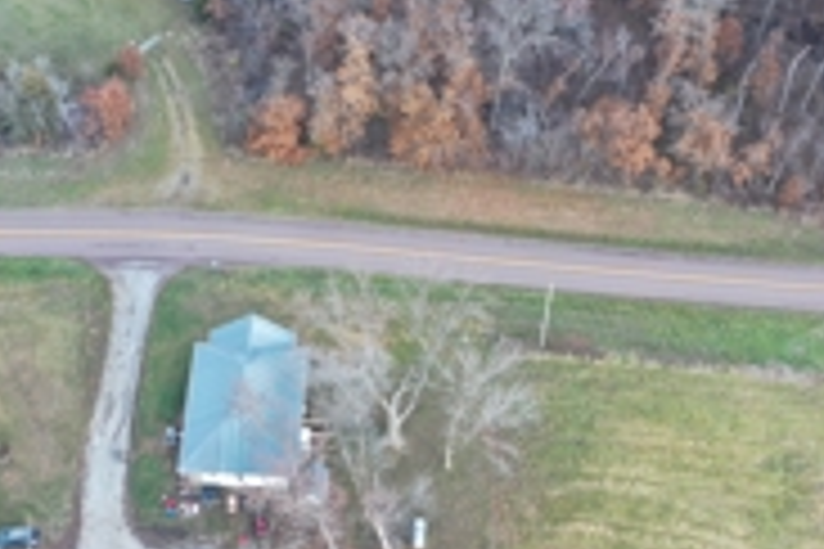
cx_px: 333
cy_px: 598
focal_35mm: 69
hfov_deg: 29.2
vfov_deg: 19.0
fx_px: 1579
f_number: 3.5
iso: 100
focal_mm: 10.26
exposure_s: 1/80
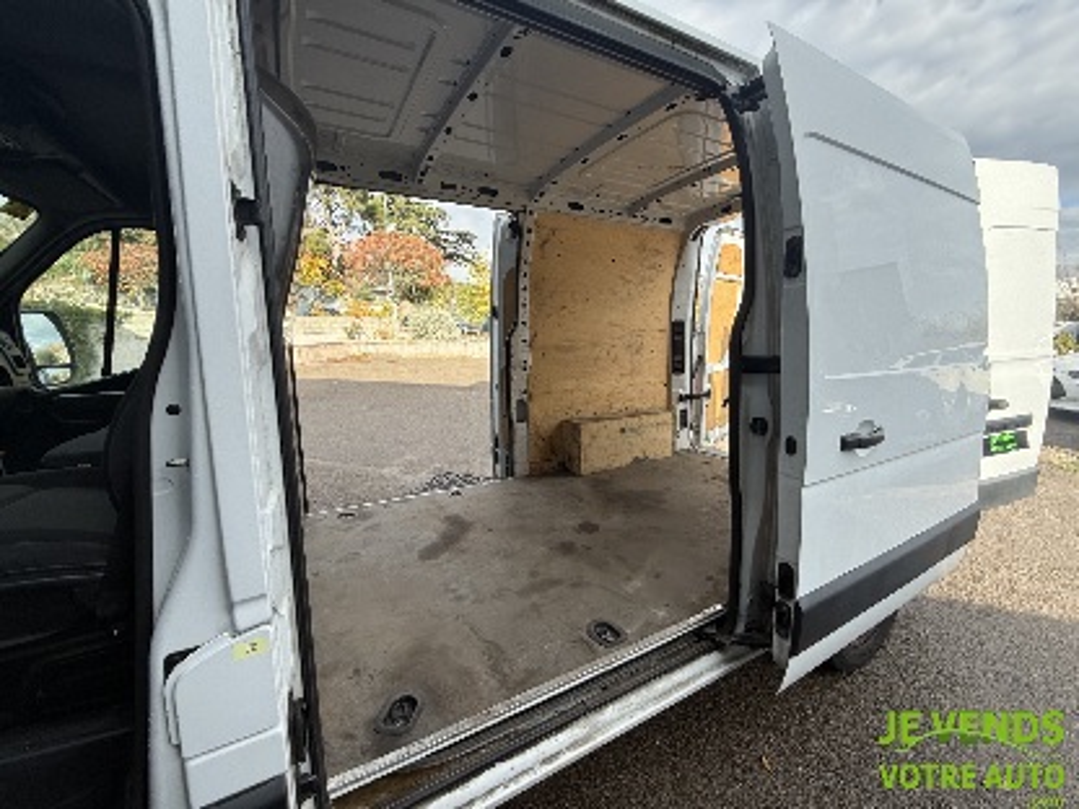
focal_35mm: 14
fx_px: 436
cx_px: 540
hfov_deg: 102.1
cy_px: 404
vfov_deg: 85.7
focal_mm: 2.22
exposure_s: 1/717
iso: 50
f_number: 2.2
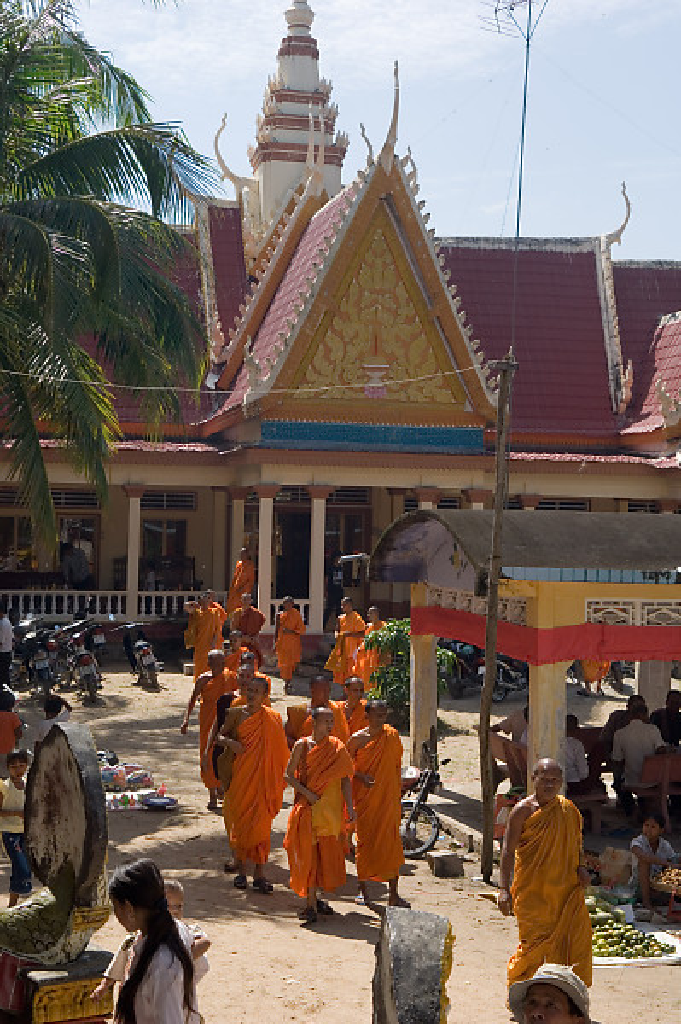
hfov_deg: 23.7
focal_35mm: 57
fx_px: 1620
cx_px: 340
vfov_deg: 35.1
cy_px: 512
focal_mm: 38
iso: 100
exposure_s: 1/320
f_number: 6.3
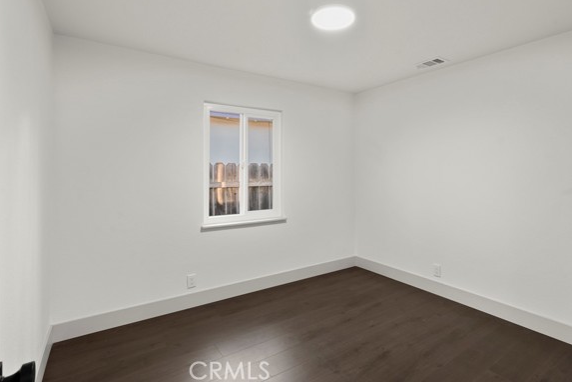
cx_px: 309
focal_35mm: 19
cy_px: 172
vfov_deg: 64.4
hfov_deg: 86.7
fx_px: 302
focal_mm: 17
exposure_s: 1/2.5
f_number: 8
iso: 320
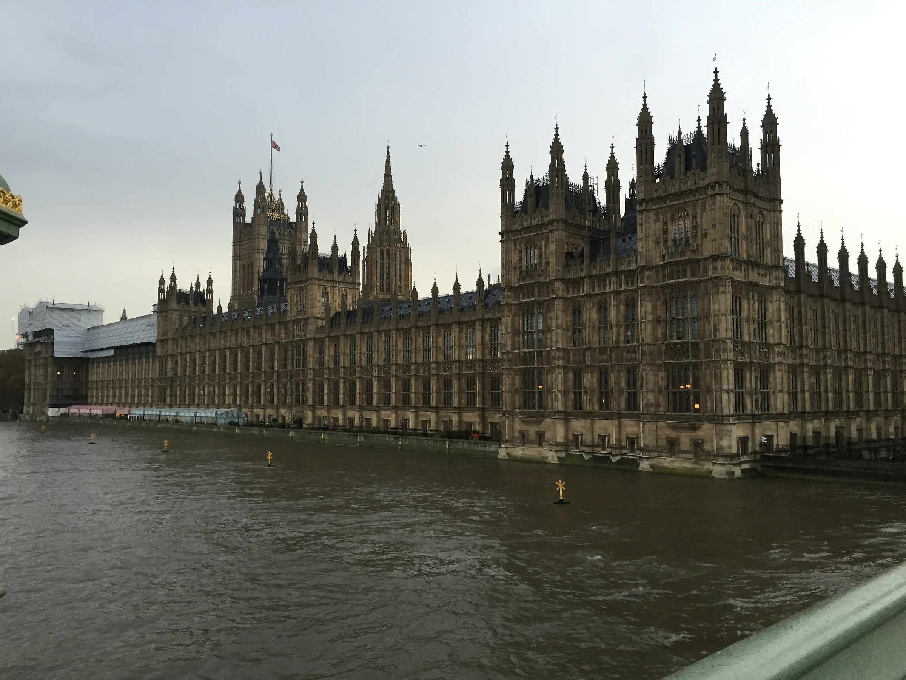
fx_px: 759
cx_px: 453
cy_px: 340
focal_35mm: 29
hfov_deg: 61.7
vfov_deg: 48.2
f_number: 2.2
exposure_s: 1/30
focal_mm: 4.15
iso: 50
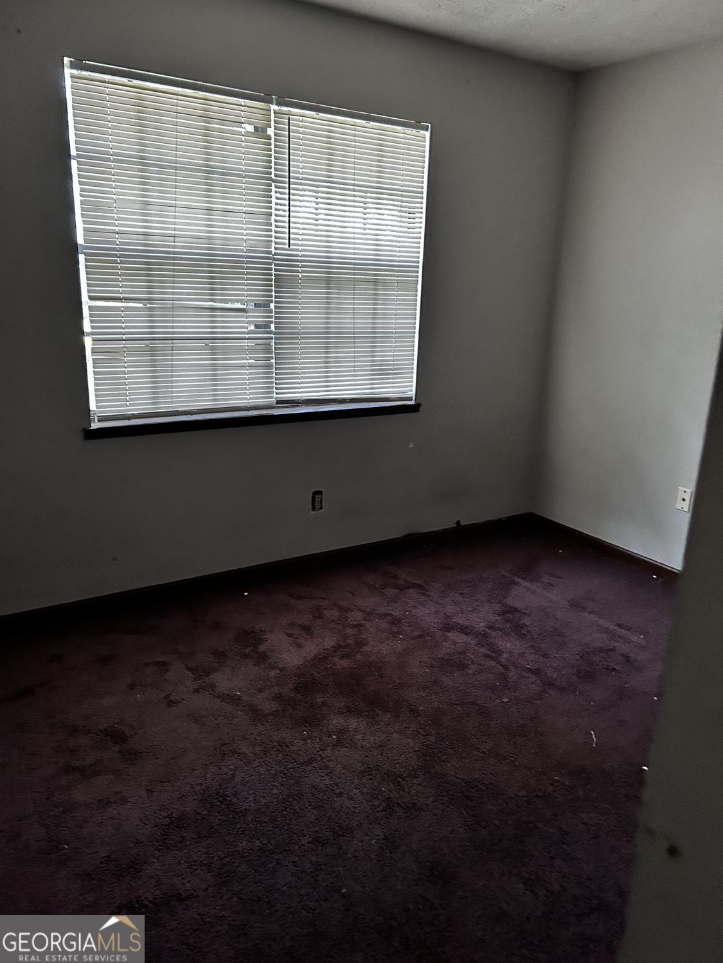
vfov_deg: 67.3
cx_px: 362
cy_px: 482
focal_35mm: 26
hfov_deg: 53.1
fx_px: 724
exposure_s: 1/40
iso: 400
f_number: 1.5
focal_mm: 5.7
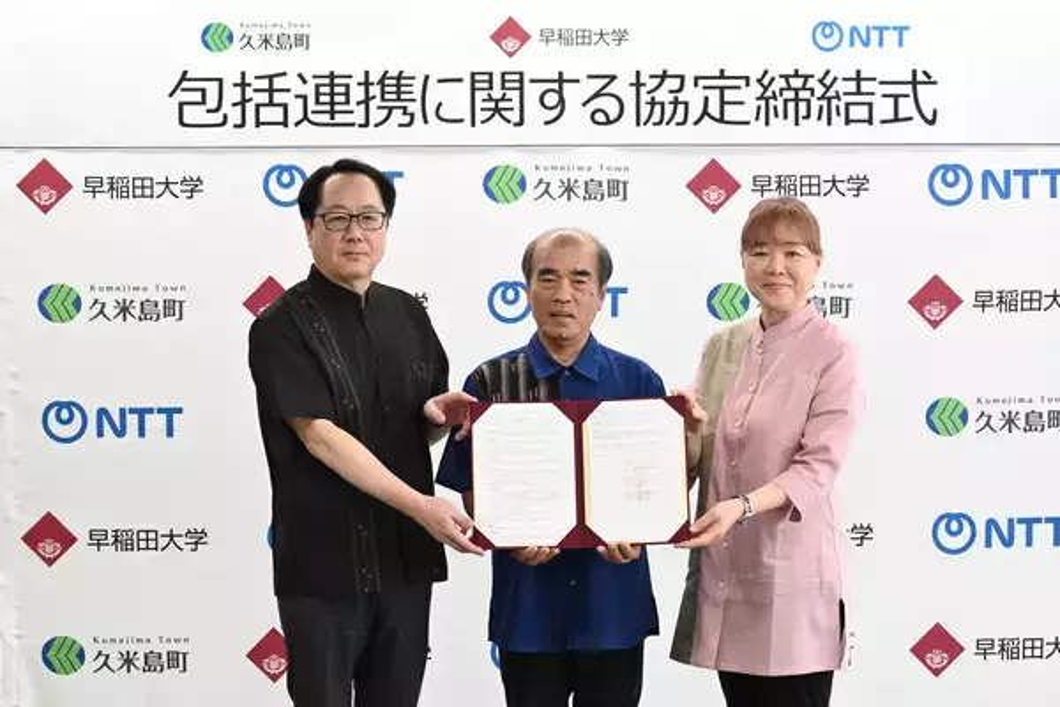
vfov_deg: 15.2
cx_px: 530
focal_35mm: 90
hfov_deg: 22.6
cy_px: 354
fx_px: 2650
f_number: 4.8
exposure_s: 1/125
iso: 1600
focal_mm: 60
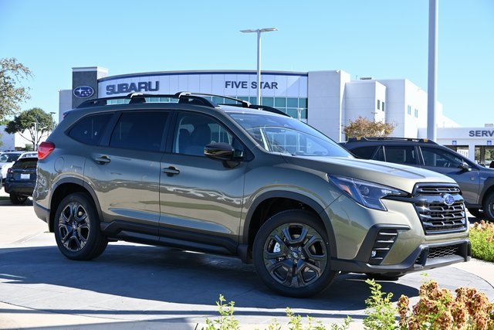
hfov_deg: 39.4
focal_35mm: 50
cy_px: 165
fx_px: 690
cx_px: 247
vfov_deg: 26.9
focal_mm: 33.5
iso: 640
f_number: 5
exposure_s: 1/2000
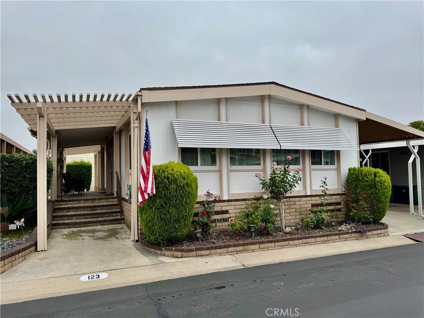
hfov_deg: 71.6
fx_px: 294
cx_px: 212
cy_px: 159
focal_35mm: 24
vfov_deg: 56.8
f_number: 1.78
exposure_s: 1/4049
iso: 80
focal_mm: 6.76
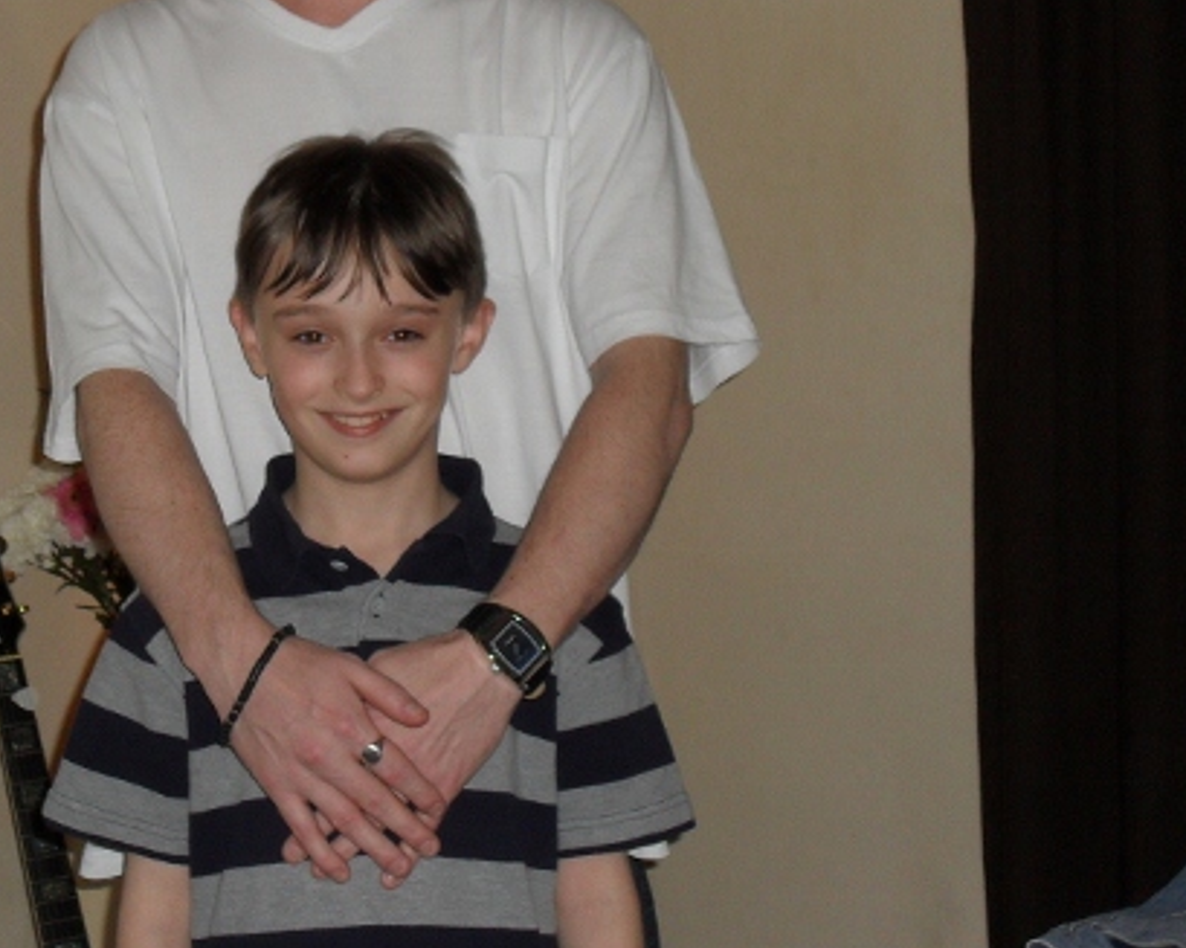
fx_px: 3053
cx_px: 377
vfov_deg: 17.6
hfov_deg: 21.9
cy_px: 270
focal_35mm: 87
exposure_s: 1/60
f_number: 4.3
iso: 200
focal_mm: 10.1
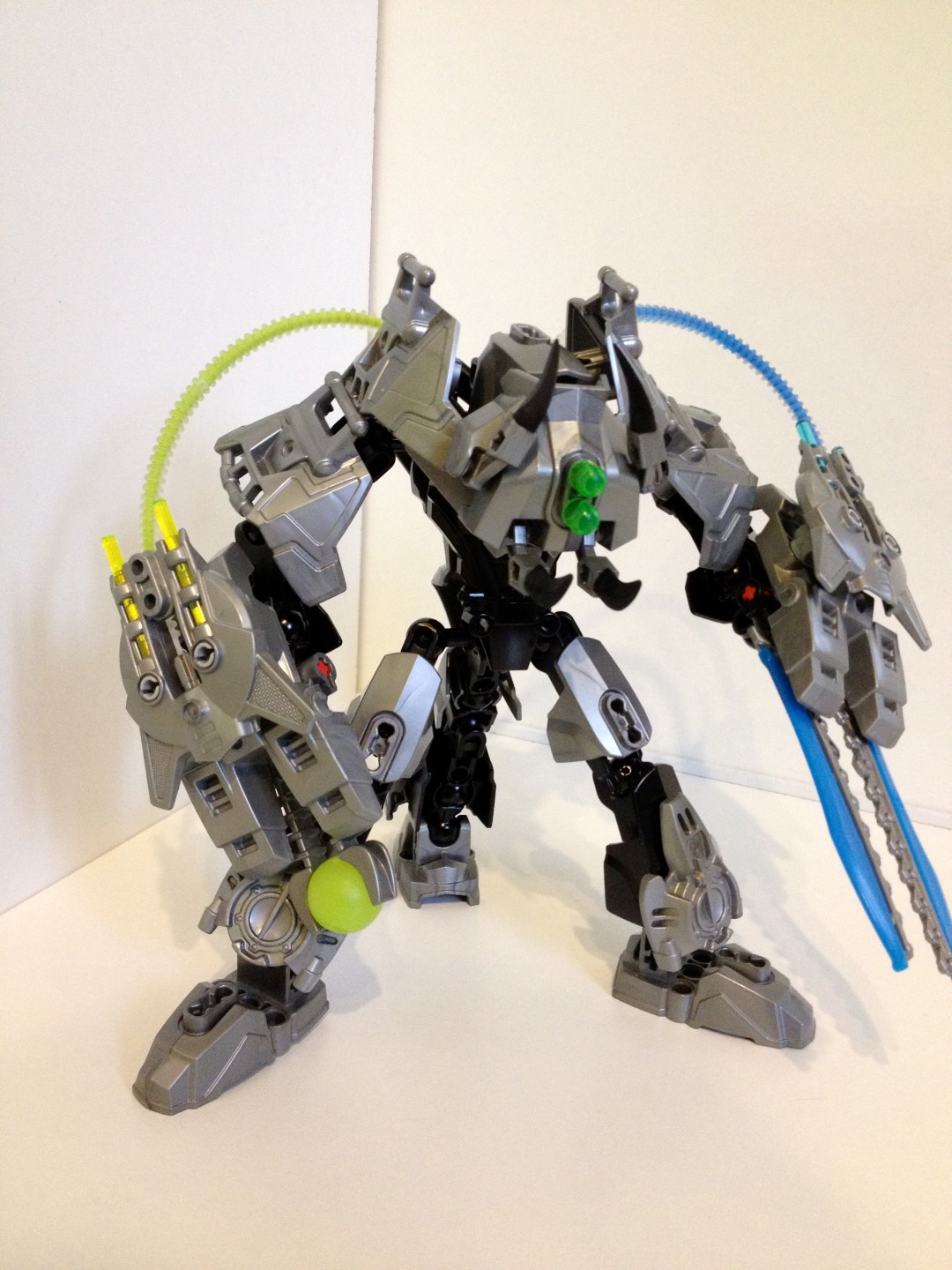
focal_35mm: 35
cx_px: 476
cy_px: 635
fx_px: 1283
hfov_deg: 40.7
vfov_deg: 52.6
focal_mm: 4.28
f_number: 2.4
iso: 250
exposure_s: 1/20
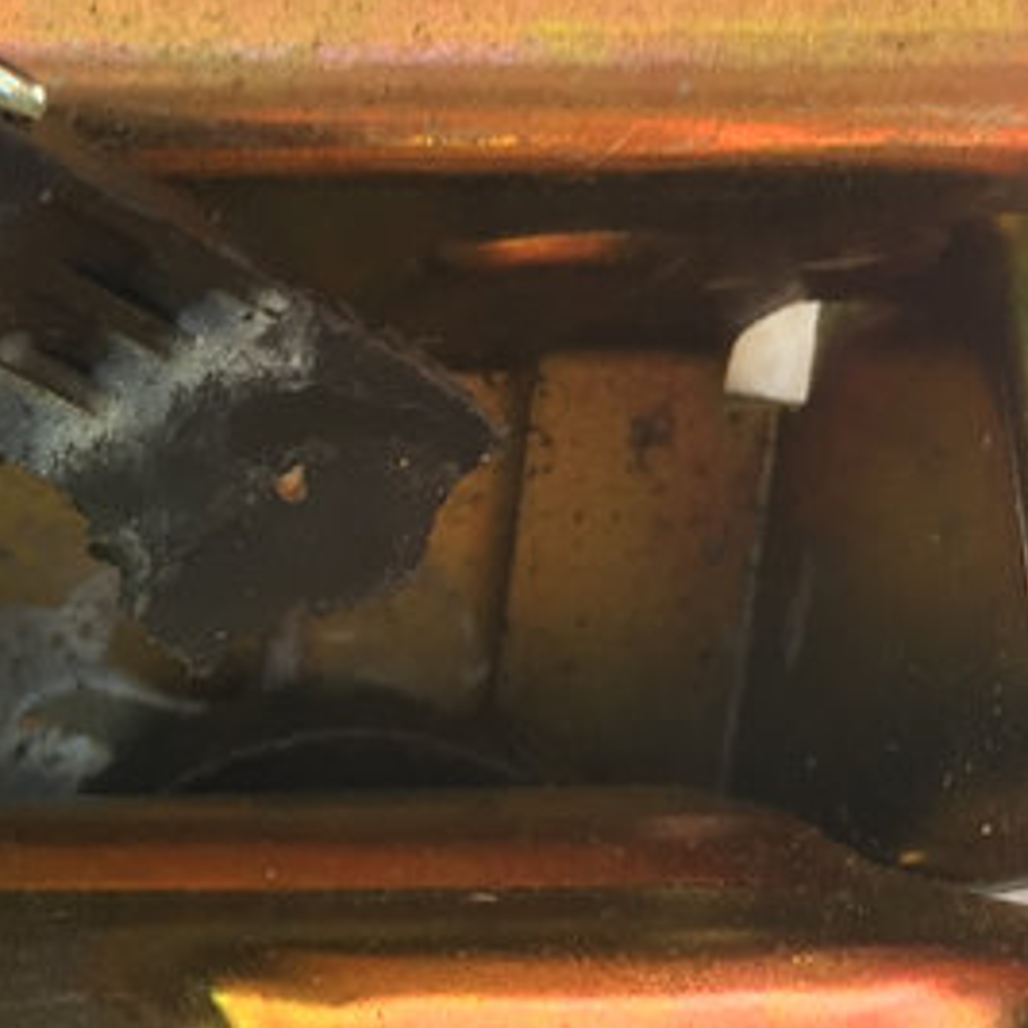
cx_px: -539
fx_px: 3864
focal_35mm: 115
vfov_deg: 15.2
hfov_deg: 14.1
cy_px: 512
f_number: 2.2
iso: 32
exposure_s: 1/120
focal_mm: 4.15
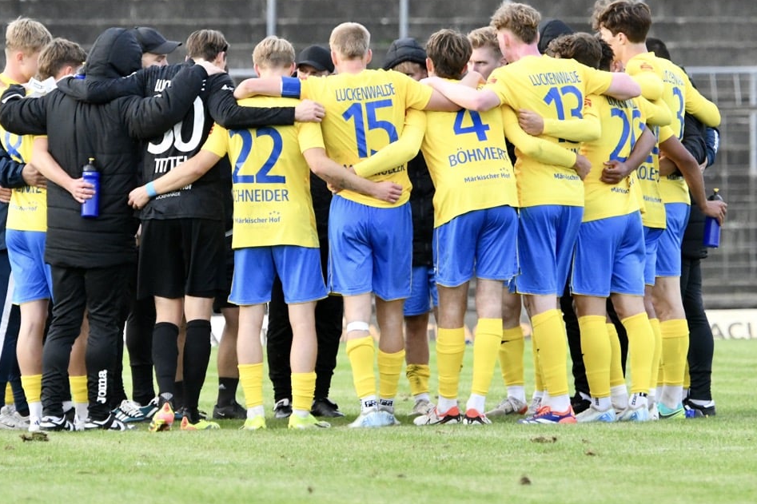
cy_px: 209
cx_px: 348
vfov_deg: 3.5
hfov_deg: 5.3
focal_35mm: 392
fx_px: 8241
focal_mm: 290
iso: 8000
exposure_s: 1/1600
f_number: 5.6
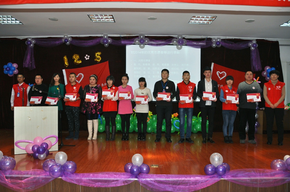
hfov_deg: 67.4
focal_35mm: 27
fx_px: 217
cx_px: 145
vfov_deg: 47.8
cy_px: 96
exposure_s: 1/60
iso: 400
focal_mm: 18
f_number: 5
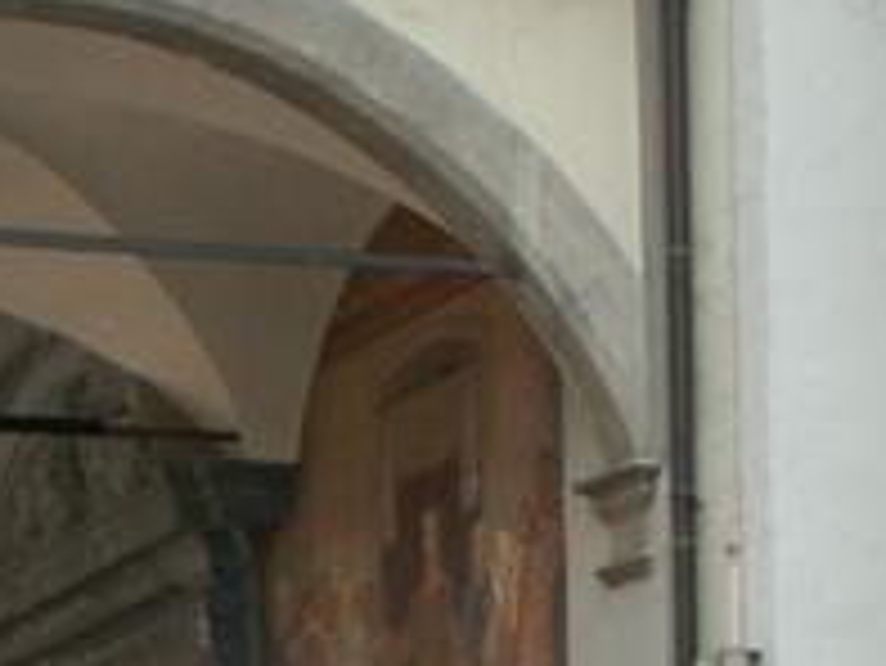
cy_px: 891
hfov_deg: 11.4
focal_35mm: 172
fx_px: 4405
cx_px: 193
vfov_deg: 8.5
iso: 50
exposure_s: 1/50
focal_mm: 8.79
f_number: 4
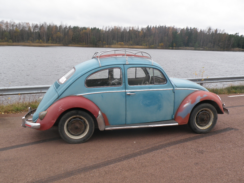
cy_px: 92
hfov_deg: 52.6
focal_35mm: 35
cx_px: 122
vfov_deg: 40.7
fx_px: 247
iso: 64
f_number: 3.5
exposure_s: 1/60
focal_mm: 6.32
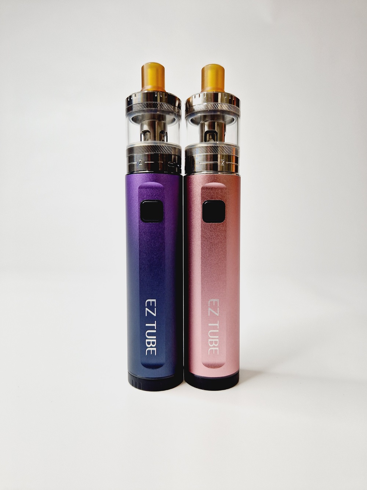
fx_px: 325
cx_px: 184
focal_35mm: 23
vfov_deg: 73.9
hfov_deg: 58.9
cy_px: 245
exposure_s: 1/160
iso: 50
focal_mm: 5.4
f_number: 1.8
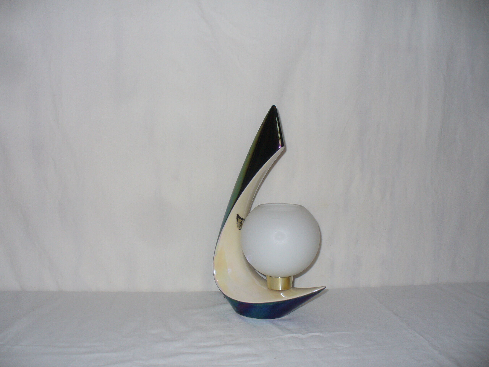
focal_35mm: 37
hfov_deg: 50.1
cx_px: 244
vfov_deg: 38.7
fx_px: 523
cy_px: 184
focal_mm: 6.1
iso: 100
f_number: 2.8
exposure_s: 1/30
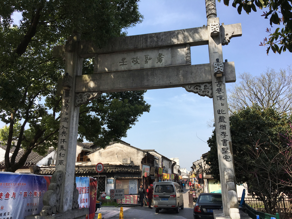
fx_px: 245
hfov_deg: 61.7
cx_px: 146
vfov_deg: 48.2
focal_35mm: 29
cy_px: 110
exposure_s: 1/1451
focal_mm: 4.15
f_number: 2.2
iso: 25
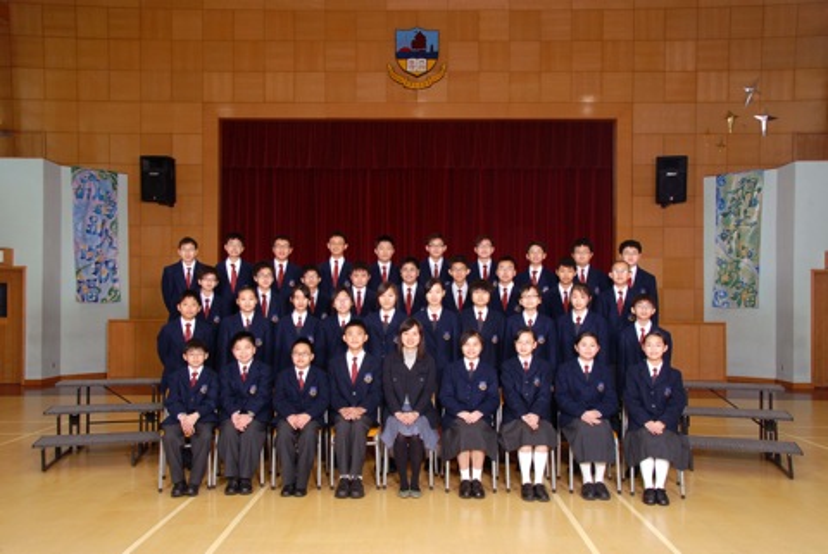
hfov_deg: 61.9
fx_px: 691
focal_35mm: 30
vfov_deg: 43.7
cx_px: 414
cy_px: 277
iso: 100
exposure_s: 1/13
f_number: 7.1
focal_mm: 20
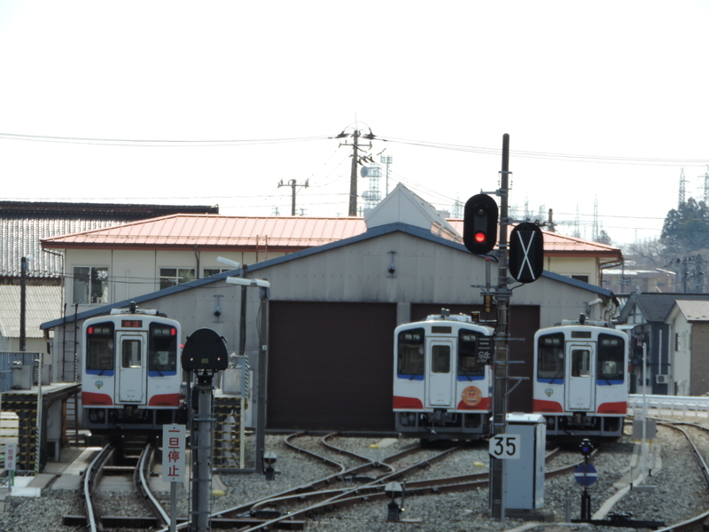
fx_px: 4608
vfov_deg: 6.6
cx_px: 354
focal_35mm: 225
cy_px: 266
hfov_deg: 8.8
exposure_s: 1/400
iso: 80
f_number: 4.6
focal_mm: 40.1
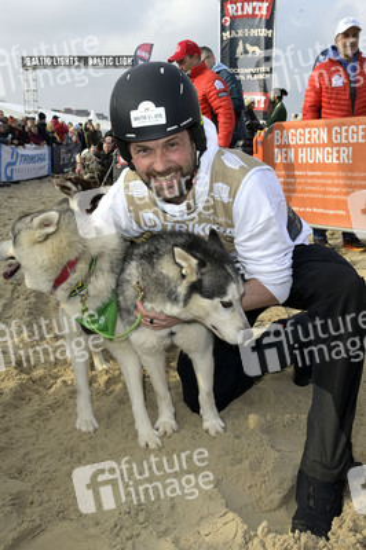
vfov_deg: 54.5
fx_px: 535
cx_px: 183
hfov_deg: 37.8
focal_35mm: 35
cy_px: 275
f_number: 13
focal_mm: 35
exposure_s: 1/250
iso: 400
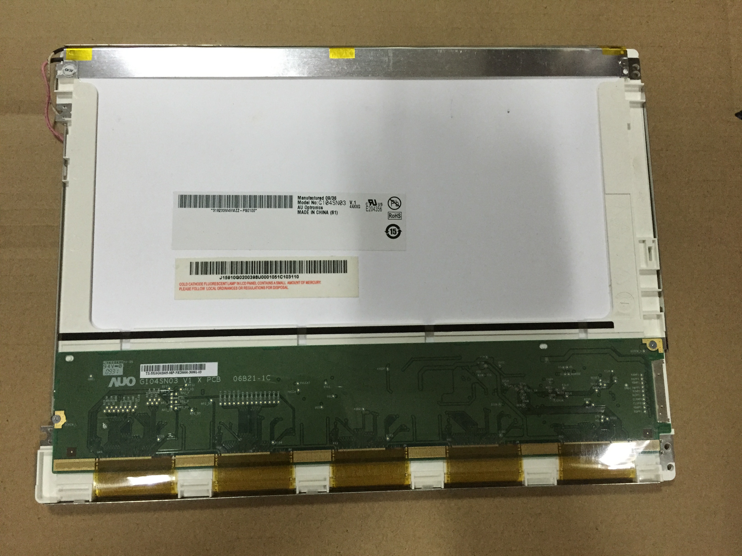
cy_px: 278
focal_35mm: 29
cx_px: 371
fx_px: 622
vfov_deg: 48.2
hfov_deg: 61.7
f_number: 2.2
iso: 250
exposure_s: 1/25
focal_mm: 4.15
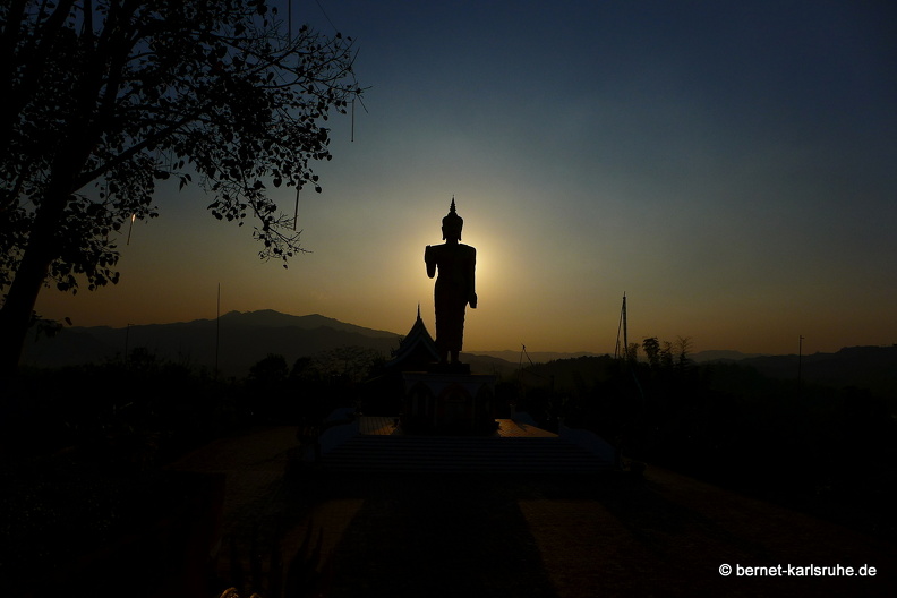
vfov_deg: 53.1
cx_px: 448
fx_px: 598
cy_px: 299
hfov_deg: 73.7
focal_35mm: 24
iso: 80
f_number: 2.8
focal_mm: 4.7
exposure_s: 1/1600
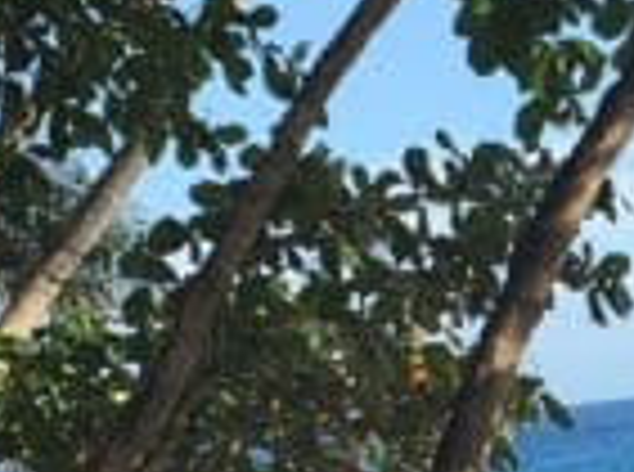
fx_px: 3014
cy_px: 310
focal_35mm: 165
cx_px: 976
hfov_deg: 11.5
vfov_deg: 9.0
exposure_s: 1/1054
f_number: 2.2
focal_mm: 4.15
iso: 25
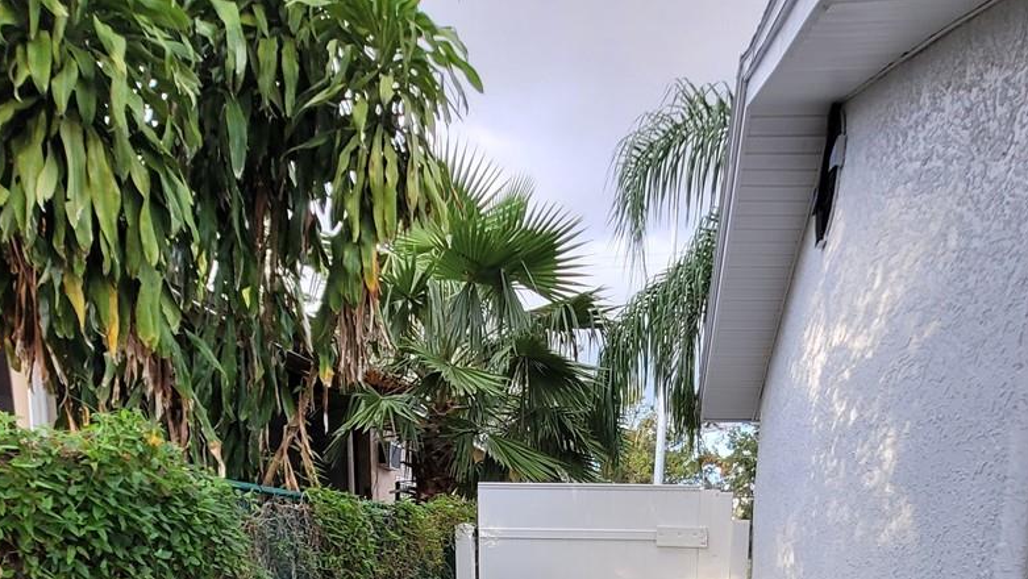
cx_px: 594
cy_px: 683
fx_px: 791
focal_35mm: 29
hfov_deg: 65.7
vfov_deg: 33.3
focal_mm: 1.74
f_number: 2.2
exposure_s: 1/120
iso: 64
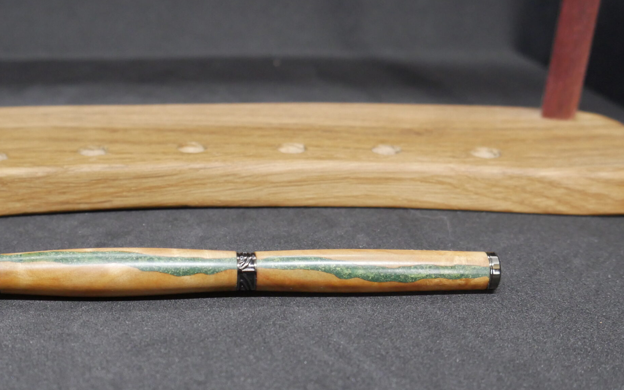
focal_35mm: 56
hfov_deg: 36.1
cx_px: 236
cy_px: 267
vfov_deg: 23.0
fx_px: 952
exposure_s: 1/60
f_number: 5
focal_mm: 19
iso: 1600
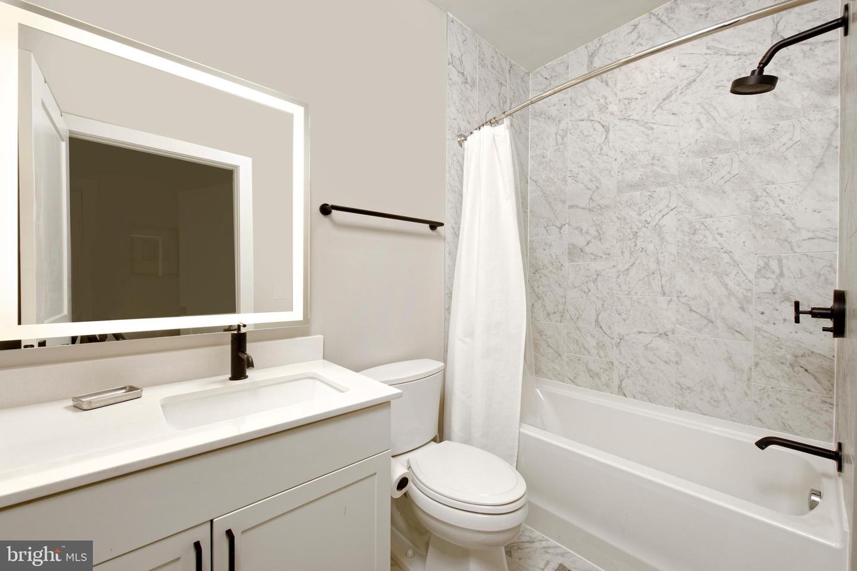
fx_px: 333
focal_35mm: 14
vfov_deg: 81.2
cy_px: 286
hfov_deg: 104.3
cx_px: 428
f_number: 11
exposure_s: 1/30
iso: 320
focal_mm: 14
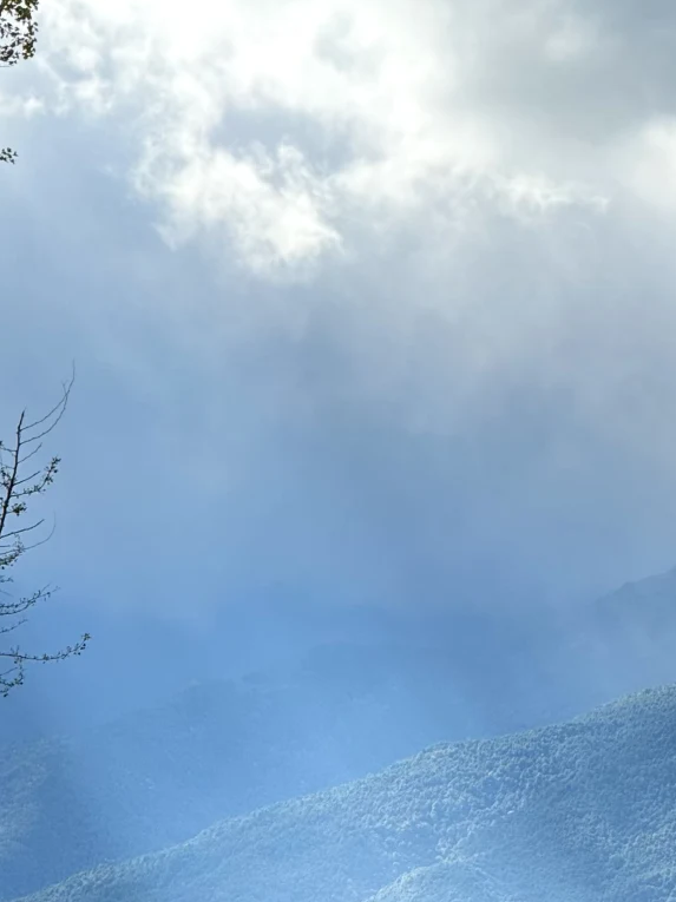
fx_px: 5890
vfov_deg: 8.7
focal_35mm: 226
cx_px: 609
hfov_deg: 6.6
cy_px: 838
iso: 50
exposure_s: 1/951
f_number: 2.8
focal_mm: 15.66
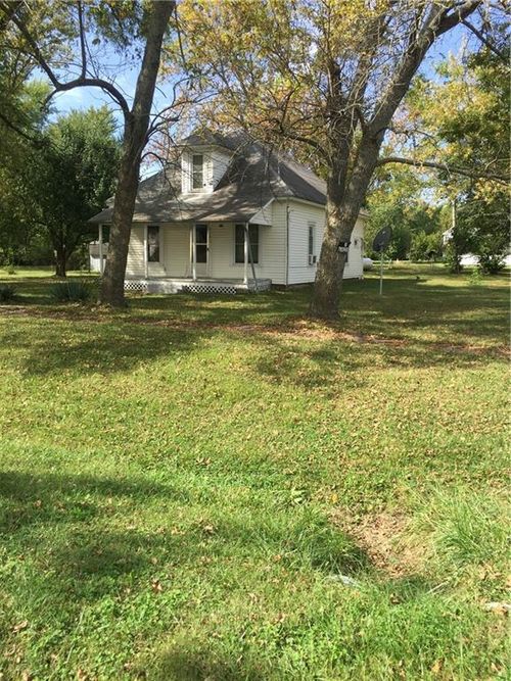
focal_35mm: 29
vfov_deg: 61.7
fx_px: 571
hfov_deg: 48.2
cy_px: 340
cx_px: 256
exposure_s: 1/746
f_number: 2.2
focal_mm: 4.15
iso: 32
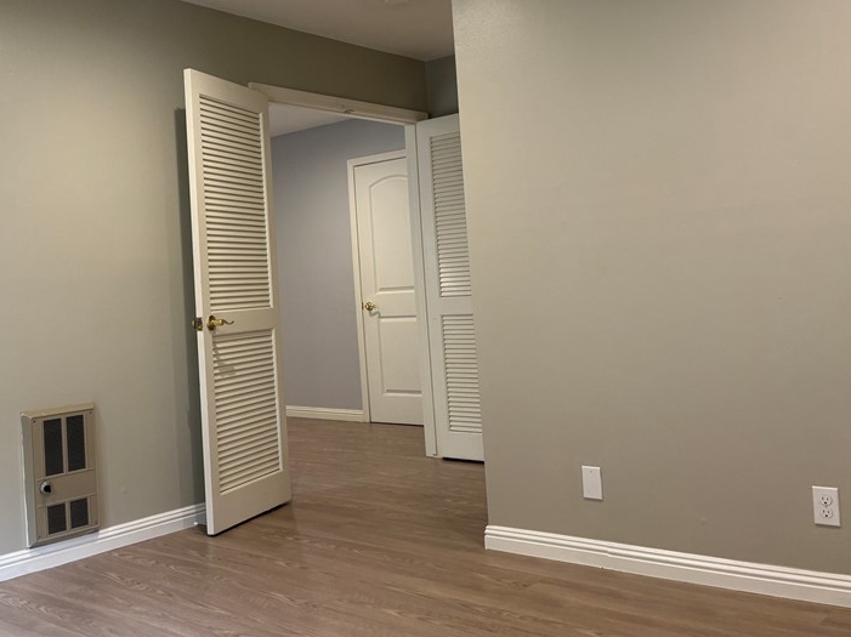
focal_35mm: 38
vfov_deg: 37.6
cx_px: 249
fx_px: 934
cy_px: 257
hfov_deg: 47.7
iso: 100
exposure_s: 1/60
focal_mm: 5.96
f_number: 1.6
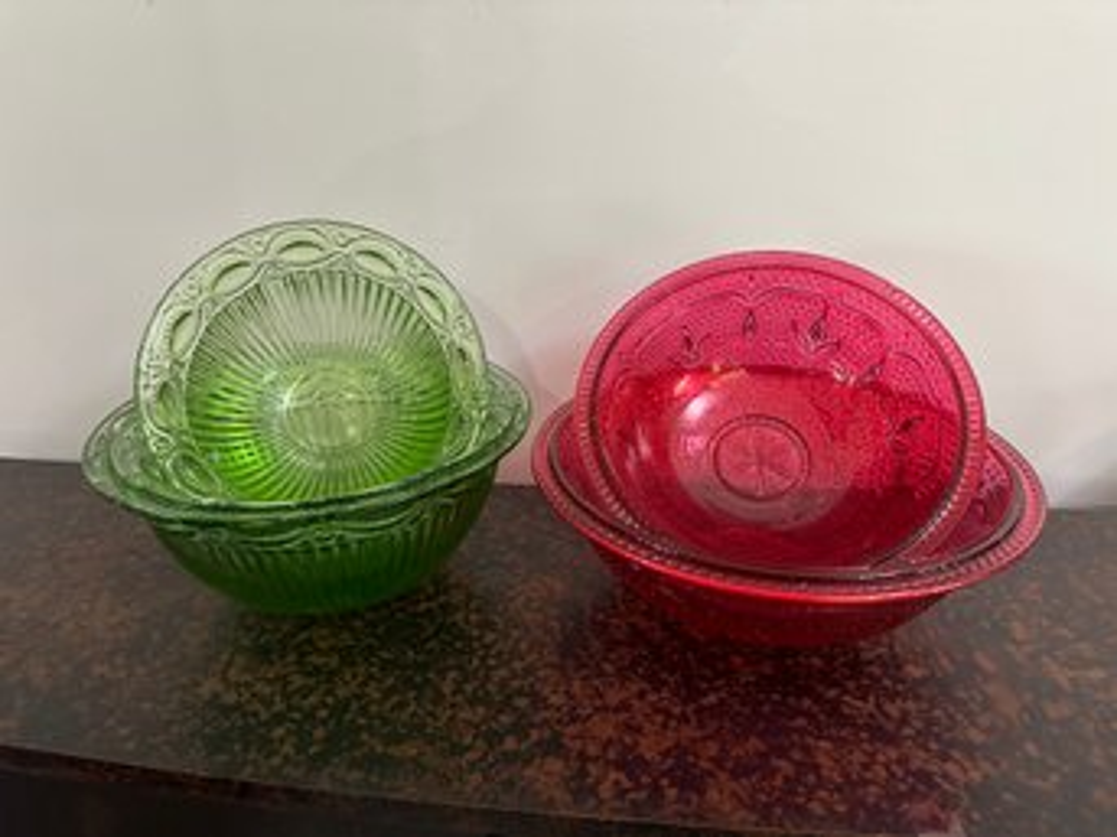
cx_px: 558
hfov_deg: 71.6
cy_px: 418
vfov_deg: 56.8
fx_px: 774
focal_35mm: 24
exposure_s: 1/60
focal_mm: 6.86
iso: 640
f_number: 1.78
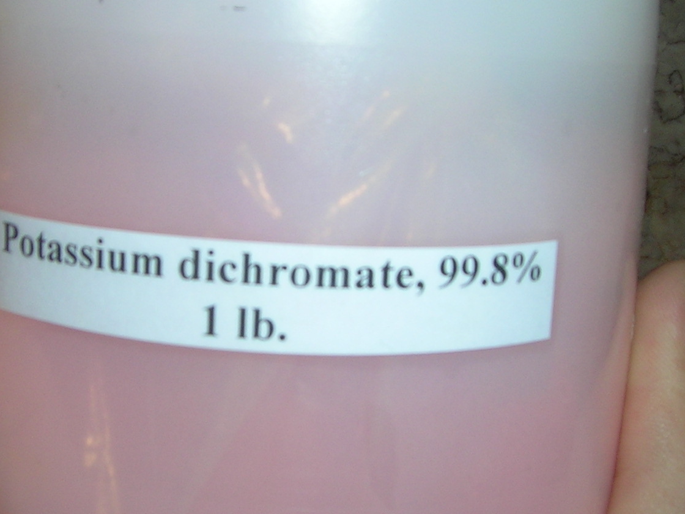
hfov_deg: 30.1
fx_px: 1266
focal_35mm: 64
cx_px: 240
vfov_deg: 22.9
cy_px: 264
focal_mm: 5.4
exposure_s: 1/60.1
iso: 50
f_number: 4.8
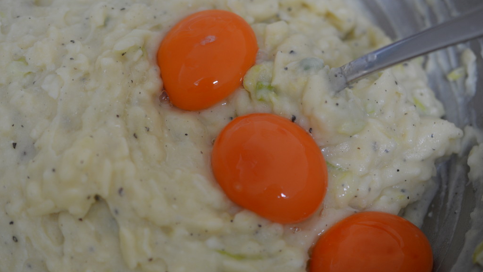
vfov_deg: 19.1
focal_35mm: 63
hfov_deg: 33.3
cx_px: 242
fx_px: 807
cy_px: 130
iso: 400
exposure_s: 1/60
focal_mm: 40
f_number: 3.5
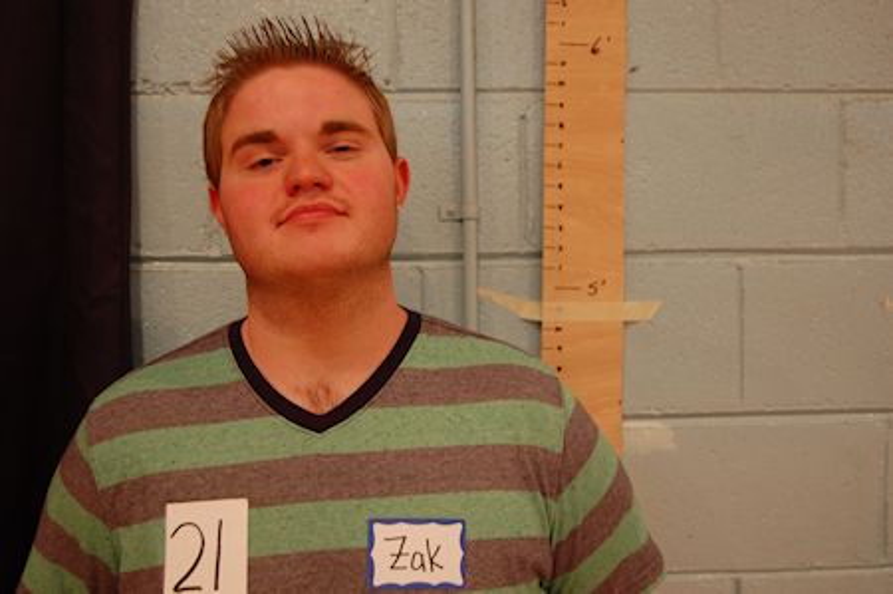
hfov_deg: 46.4
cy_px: 297
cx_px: 446
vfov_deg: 31.8
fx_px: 1041
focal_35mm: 42
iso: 800
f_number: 4.2
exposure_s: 1/20
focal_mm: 28
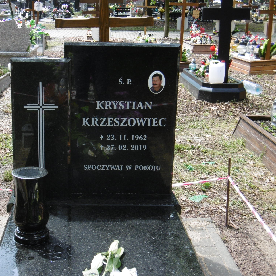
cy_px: 139
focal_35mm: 61
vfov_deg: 28.2
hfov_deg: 28.0
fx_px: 550
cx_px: 95
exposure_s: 1/160
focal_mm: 9.2
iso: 100
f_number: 4
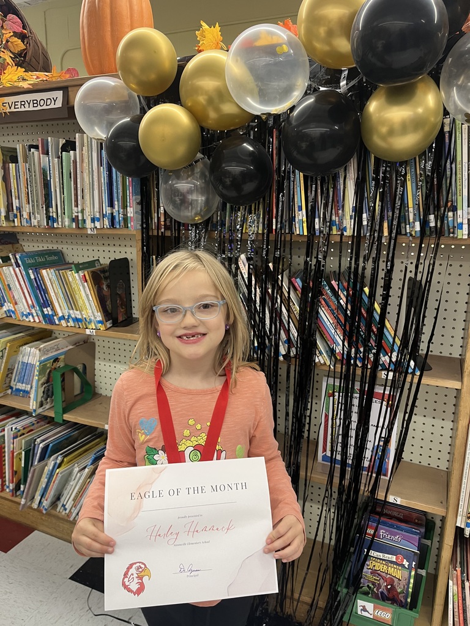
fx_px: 471
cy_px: 313
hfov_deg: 53.1
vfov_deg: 67.3
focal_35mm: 26
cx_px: 235
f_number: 1.6
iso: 160
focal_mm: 5.1
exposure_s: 1/60
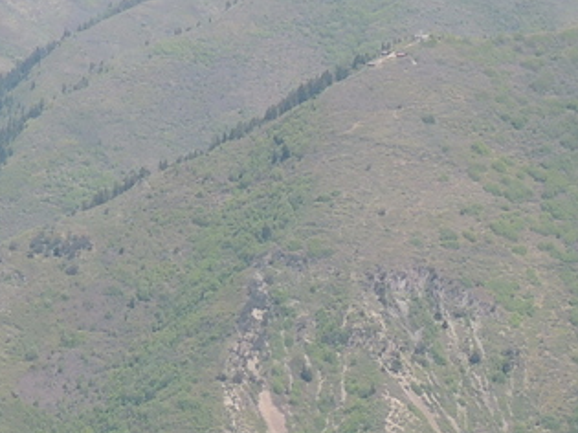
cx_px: 108
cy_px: 191
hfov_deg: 6.5
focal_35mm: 305
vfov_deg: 4.9
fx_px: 5091
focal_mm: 13.3
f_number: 3.9
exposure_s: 1/640
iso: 100
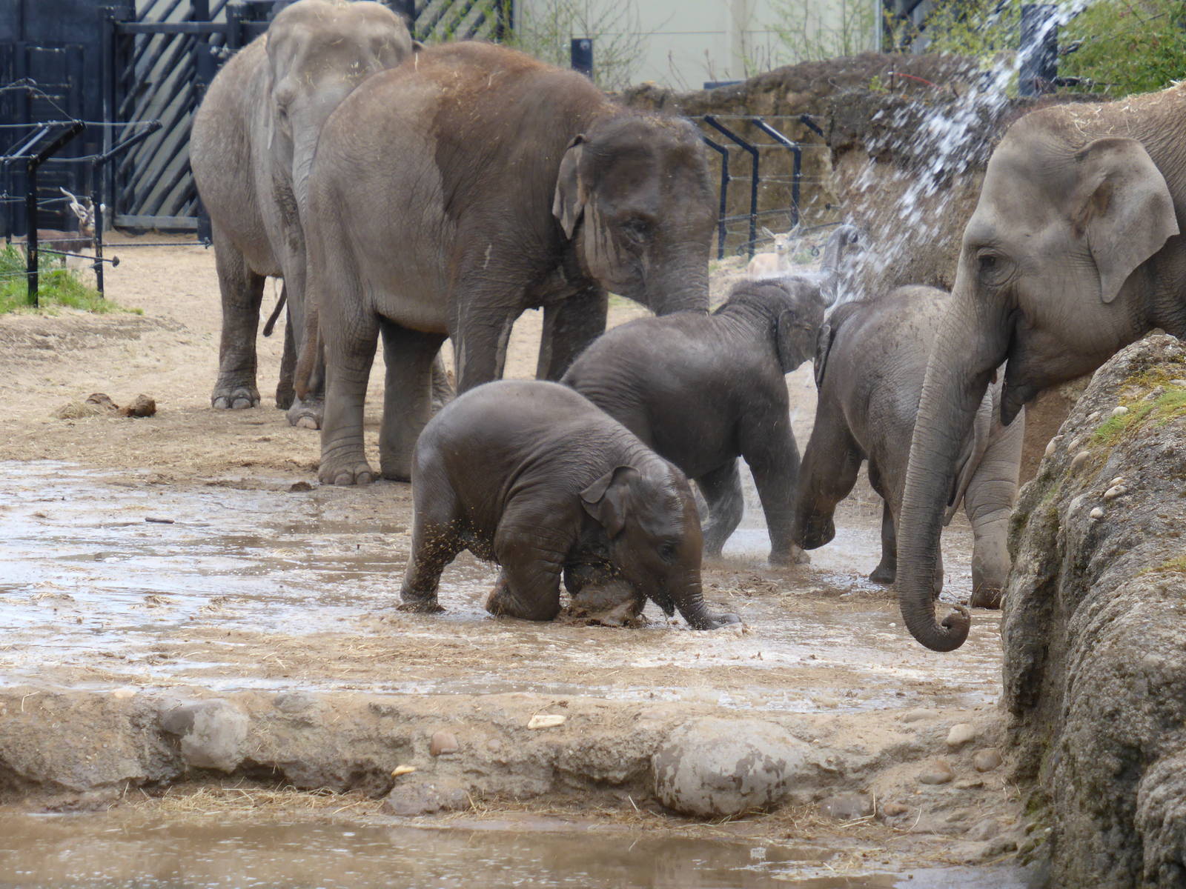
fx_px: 5824
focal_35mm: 170
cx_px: 593
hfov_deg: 11.6
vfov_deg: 8.7
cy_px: 444
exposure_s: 1/160
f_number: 5.4
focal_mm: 27.6
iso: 100
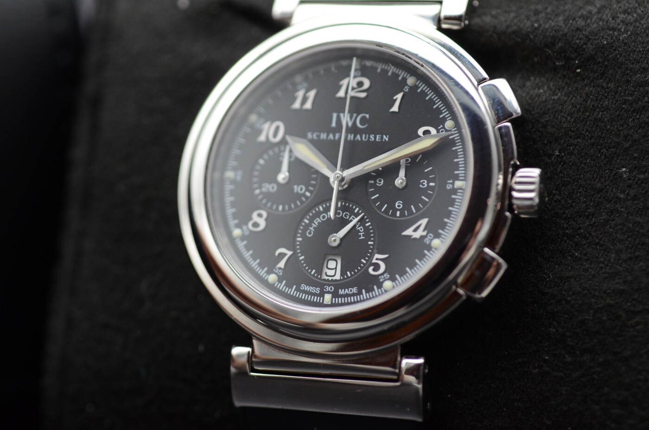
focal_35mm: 90
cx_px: 324
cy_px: 215
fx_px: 1619
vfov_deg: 15.1
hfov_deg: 22.7
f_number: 4
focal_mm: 60
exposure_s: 1/400
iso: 800
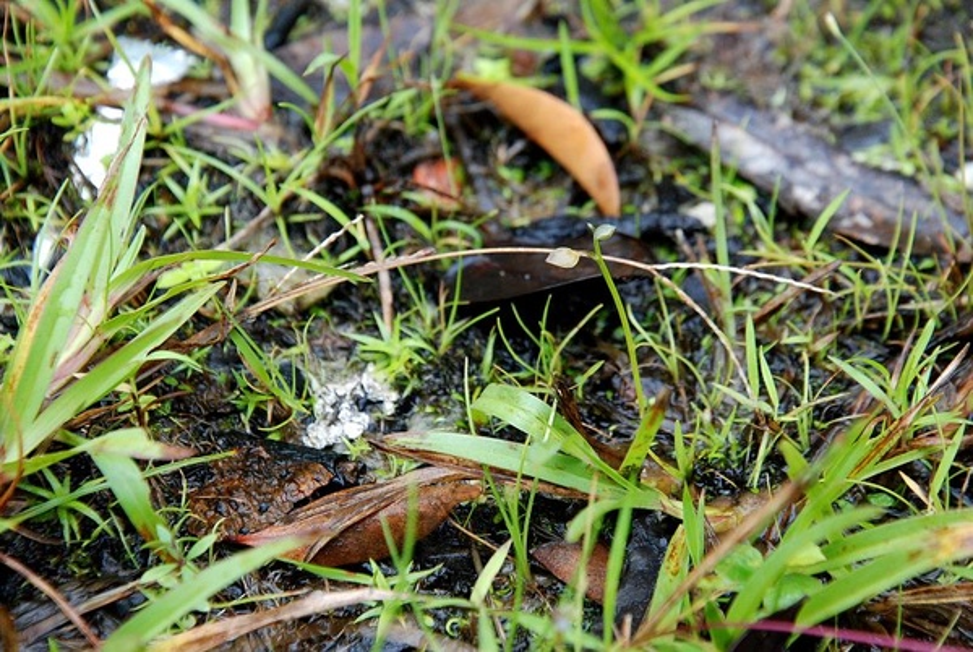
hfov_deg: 13.0
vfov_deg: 8.7
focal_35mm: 158
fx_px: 4263
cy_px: 326
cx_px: 486
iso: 800
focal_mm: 105
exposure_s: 1/160
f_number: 10
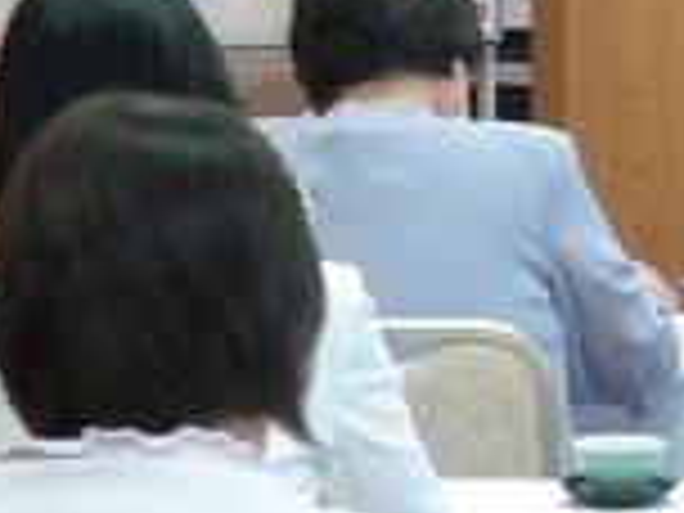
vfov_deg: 5.7
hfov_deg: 7.5
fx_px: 5138
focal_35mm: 260
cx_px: 828
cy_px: -34
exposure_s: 1/15
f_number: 4.3
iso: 400
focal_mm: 17
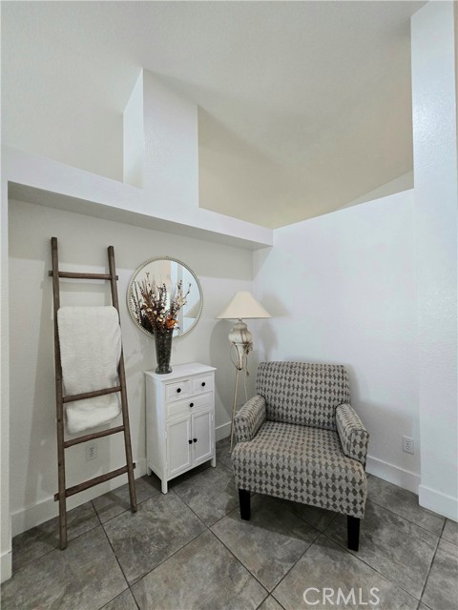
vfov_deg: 106.2
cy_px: 305
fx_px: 229
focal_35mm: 13
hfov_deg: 89.9
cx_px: 229
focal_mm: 2.2
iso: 320
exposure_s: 1/60.2
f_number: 2.2
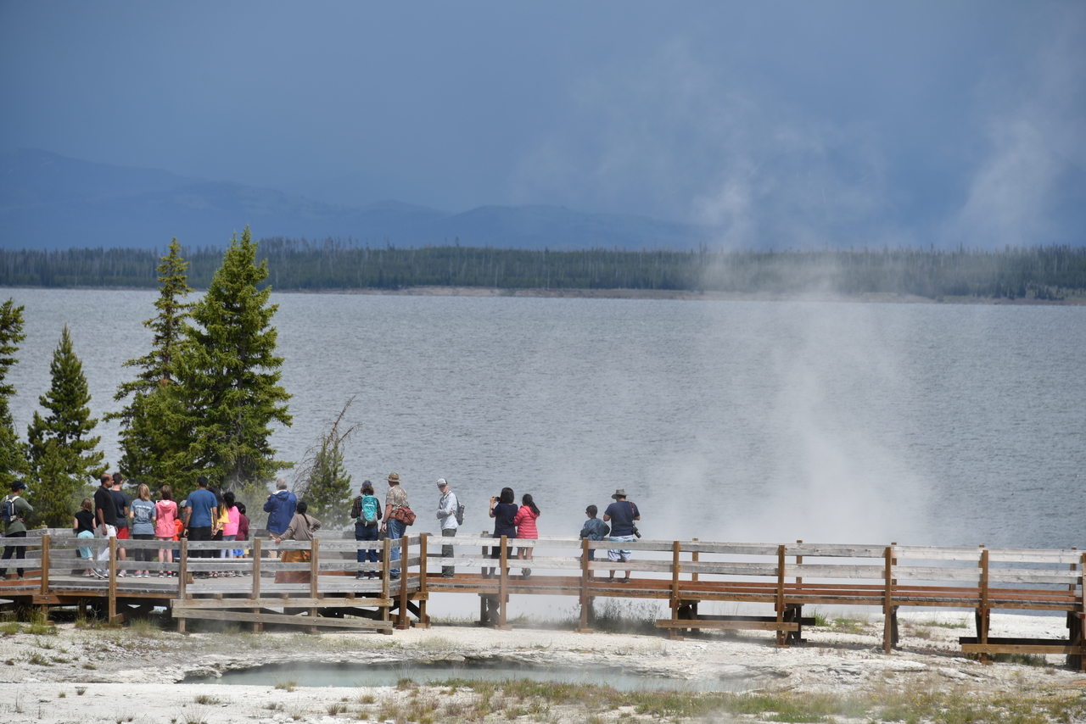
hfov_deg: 10.3
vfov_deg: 6.9
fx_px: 6034
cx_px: 543
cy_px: 362
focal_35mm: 200
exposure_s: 1/400
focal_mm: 200
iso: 100
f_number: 8
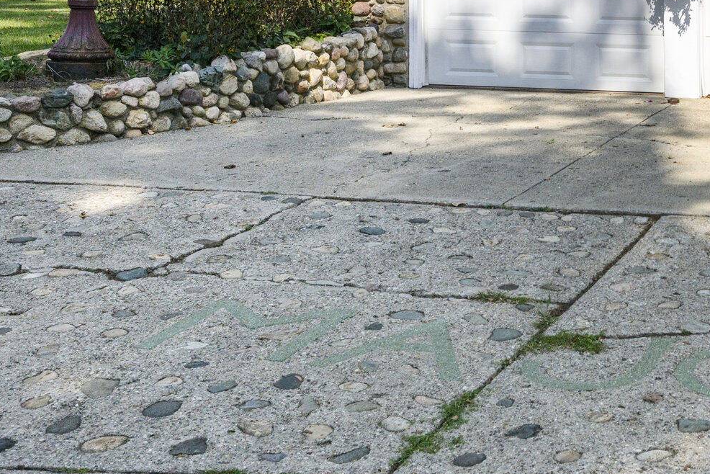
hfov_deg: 30.7
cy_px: 6
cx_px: 662
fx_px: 1223
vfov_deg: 21.2
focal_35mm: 62
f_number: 8
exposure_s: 1/3200
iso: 400
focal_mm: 30
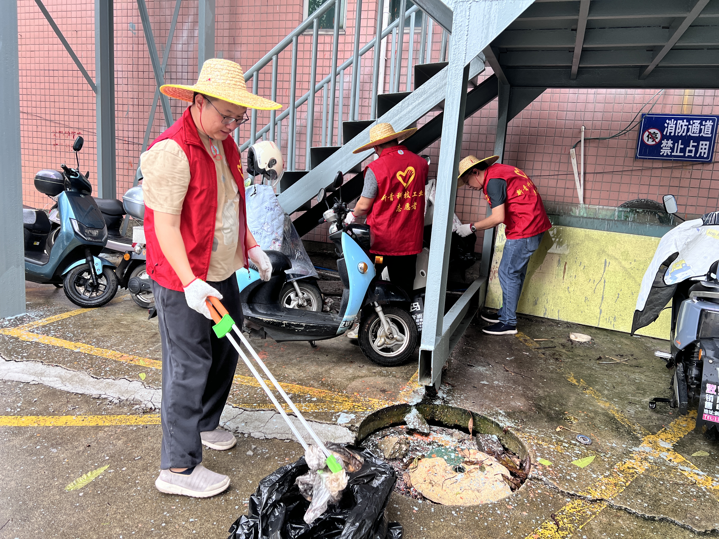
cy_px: 270
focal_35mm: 26
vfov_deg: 53.1
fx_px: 540
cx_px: 360
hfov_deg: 67.3
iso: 50
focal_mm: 5.7
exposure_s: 1/121
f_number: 1.5
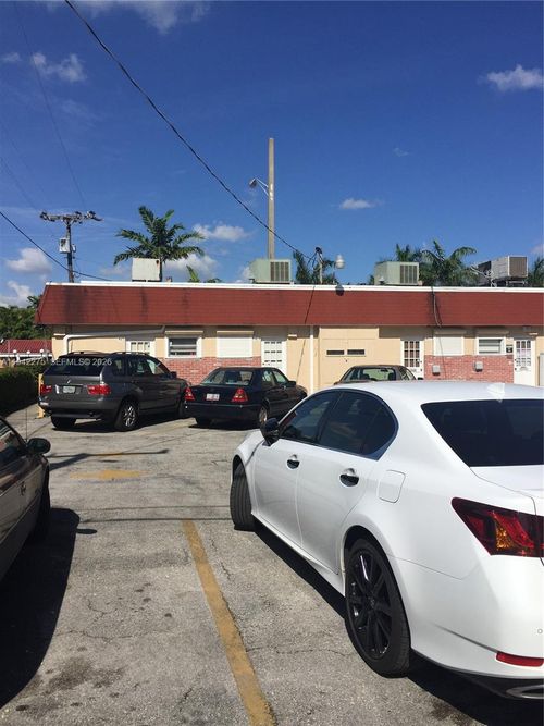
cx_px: 272
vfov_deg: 61.7
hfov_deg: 48.2
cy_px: 363
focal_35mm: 29
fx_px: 608
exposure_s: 1/4950
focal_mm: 4.15
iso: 32
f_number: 2.2
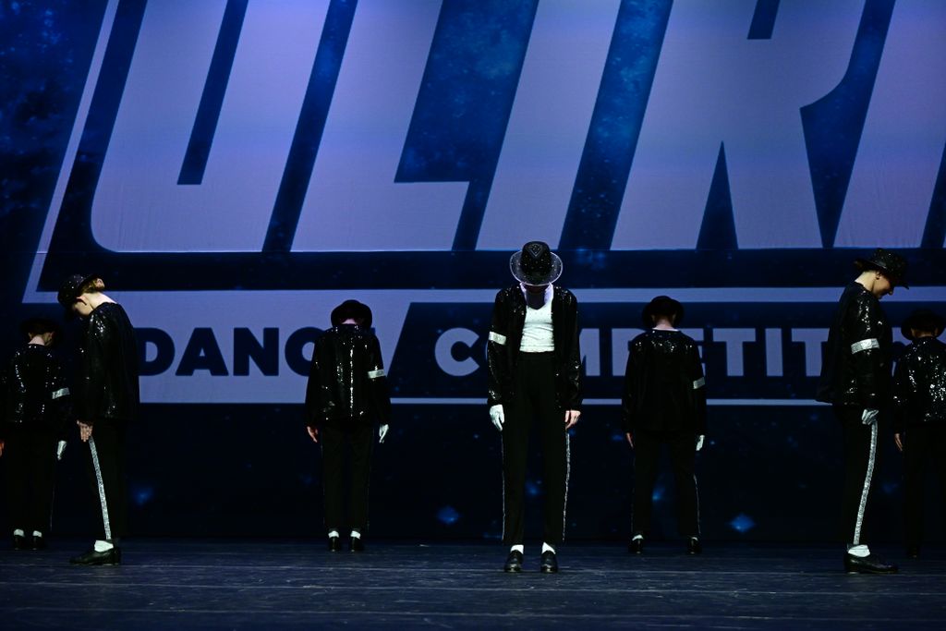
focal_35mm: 70
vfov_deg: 19.5
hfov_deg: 28.8
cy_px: 316
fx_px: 1840
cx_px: 473
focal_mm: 70
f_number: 3.2
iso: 3200
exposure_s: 1/1000
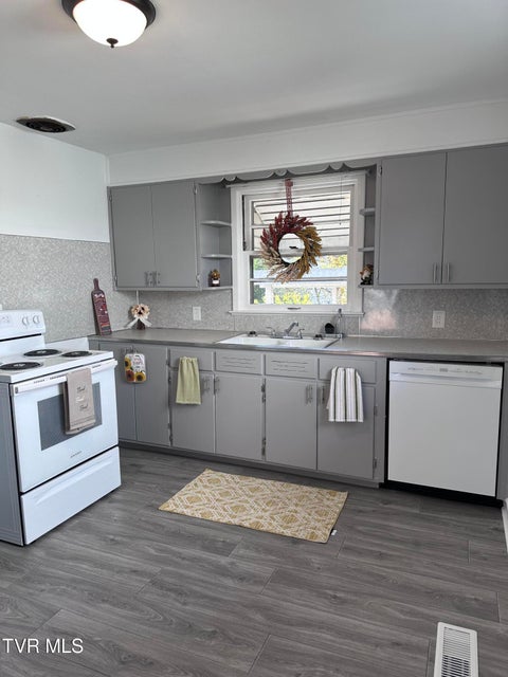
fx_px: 470
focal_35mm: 24
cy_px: 338
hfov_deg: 56.8
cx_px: 254
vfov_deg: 71.6
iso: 64
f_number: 1.78
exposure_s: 1/125
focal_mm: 6.86
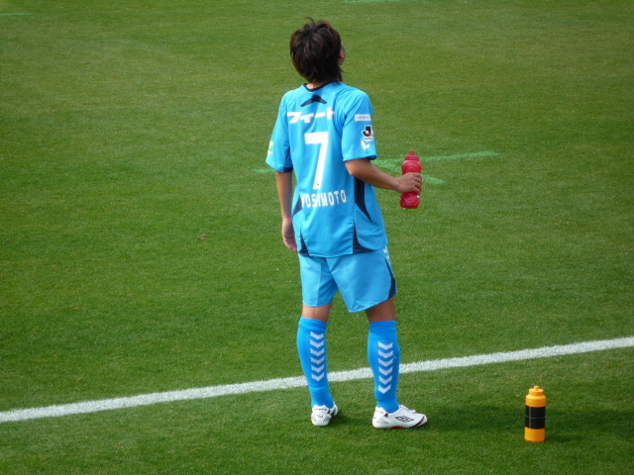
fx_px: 2289
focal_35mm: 125
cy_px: 238
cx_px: 317
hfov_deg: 15.8
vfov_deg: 11.9
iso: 100
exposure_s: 1/200
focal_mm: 22
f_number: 5.9
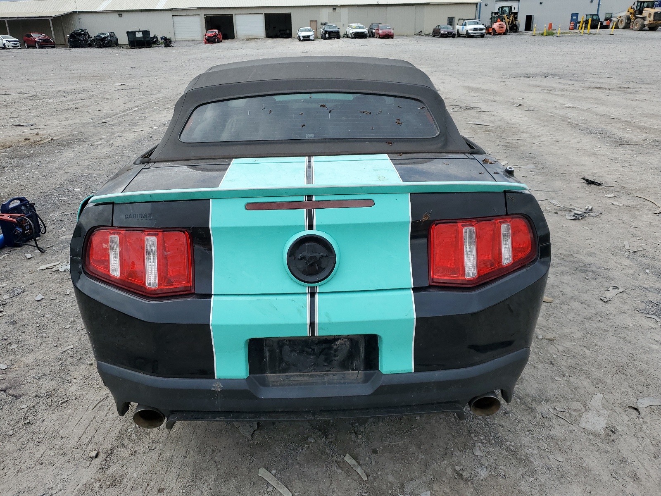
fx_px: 496
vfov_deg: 53.1
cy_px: 248
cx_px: 330
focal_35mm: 26
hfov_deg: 67.3
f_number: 1.5
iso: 50
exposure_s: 1/2500
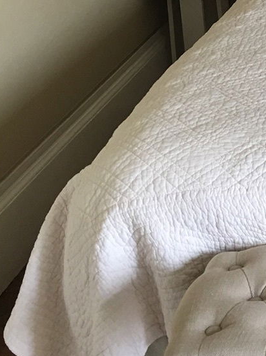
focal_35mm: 108
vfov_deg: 17.6
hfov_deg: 12.4
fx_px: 1107
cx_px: 488
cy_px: -36
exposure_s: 1/17
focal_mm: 4.15
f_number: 2.2
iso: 40
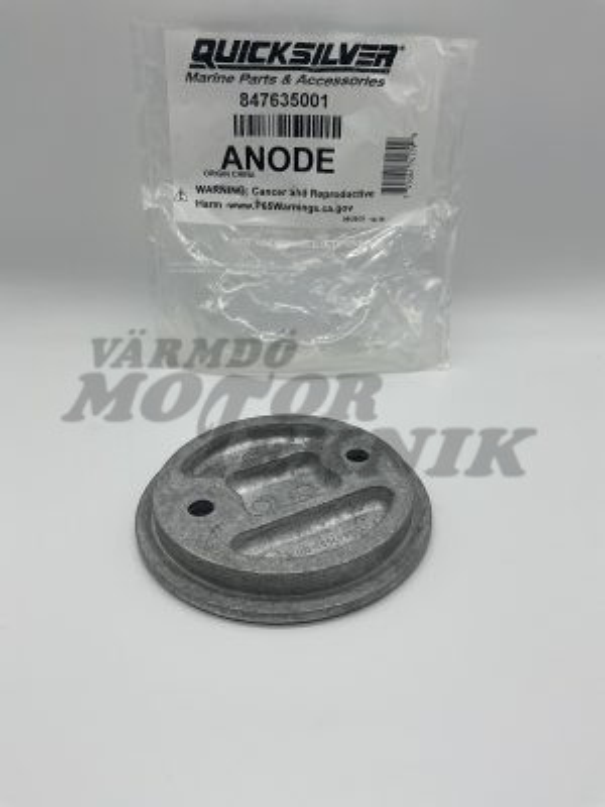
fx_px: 676
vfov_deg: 61.7
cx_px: 302
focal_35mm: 29
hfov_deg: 48.2
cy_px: 404
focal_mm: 3
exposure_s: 1/1015
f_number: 1.8
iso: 16
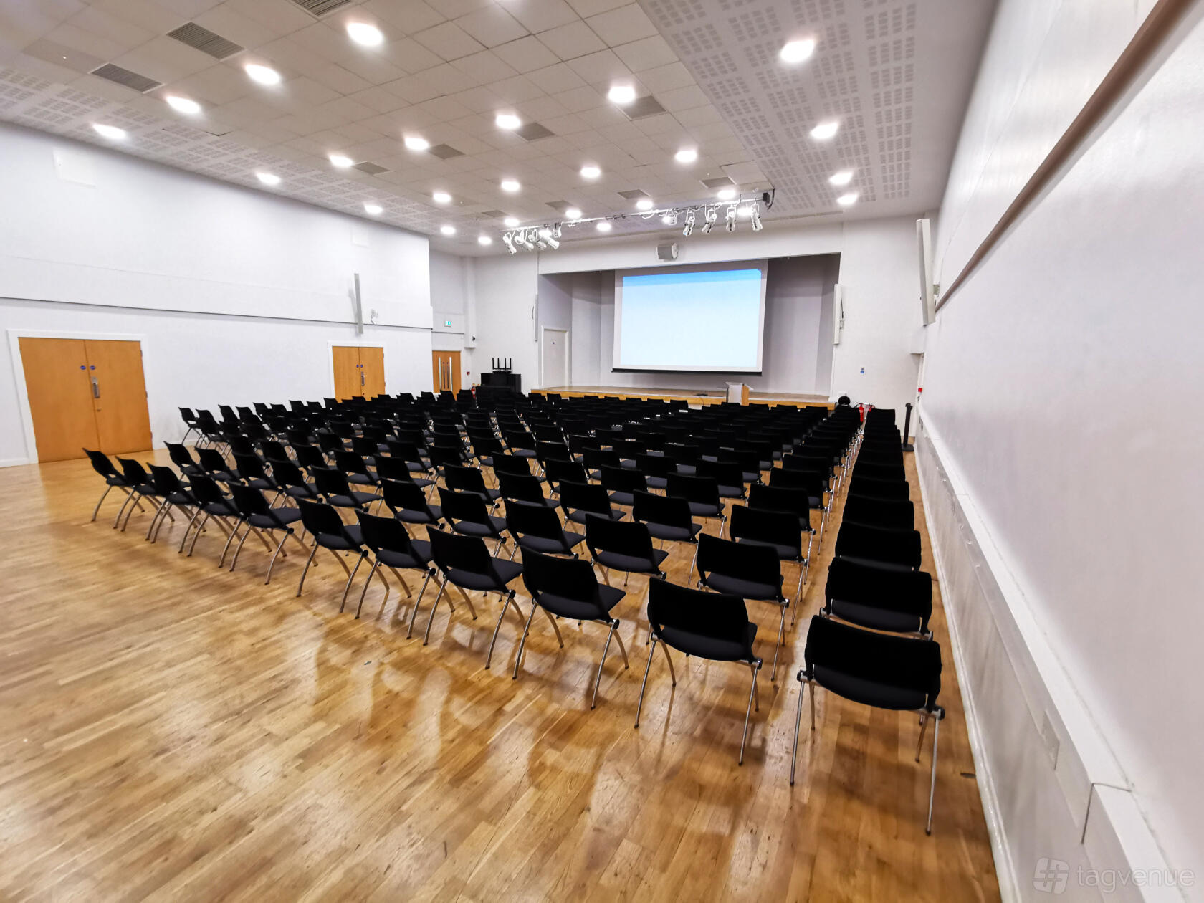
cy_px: 452
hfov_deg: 94.5
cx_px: 602
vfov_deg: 78.1
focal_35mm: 16
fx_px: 557
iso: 500
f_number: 2.2
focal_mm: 2.35
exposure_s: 1/33.3
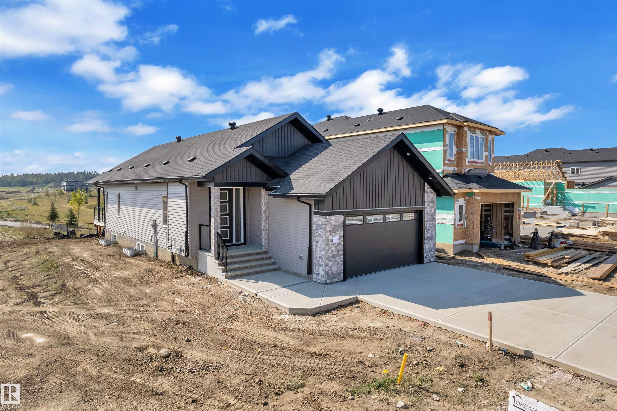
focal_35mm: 22
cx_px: 308
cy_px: 206
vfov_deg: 57.2
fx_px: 377
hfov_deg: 78.6
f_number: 2.4
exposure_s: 1/4000
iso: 140
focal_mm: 8.38
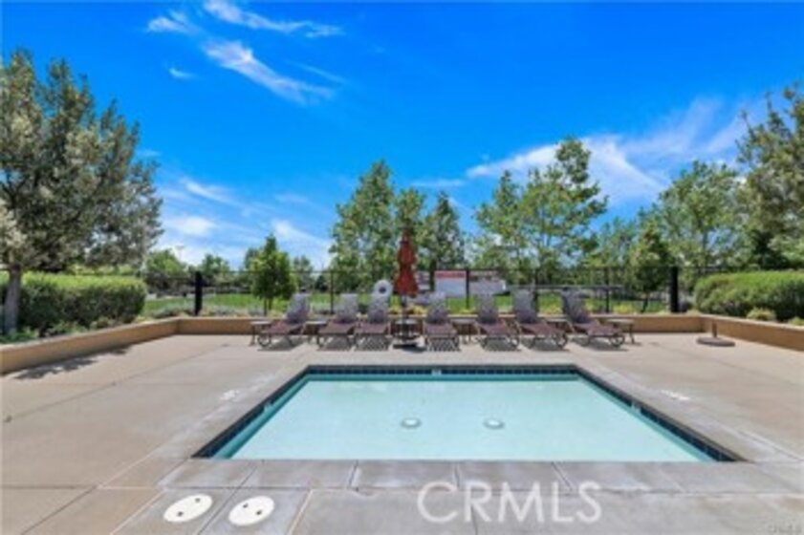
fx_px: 313
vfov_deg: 81.2
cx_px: 402
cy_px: 268
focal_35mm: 14
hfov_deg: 104.3
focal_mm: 14
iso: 500
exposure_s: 1/400
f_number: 18
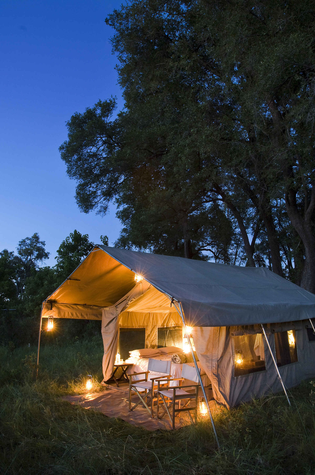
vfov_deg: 70.5
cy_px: 238
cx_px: 158
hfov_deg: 50.3
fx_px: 335
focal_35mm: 26
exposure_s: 20
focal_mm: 17
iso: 200
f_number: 8
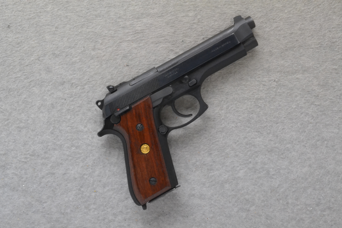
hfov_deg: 36.9
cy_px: 114
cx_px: 171
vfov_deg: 25.1
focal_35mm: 54
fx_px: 513
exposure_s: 1/60
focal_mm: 36
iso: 3200
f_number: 20
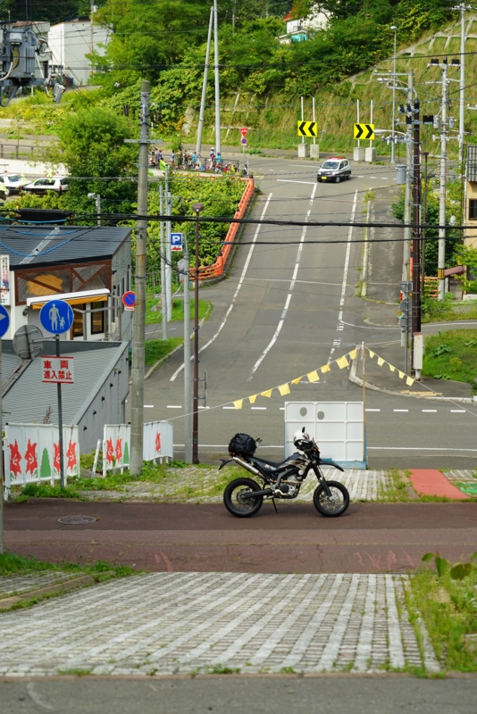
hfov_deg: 11.2
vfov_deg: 16.8
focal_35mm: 122
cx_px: 238
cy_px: 357
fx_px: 2422
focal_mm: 122
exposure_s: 1/160
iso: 100
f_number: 8
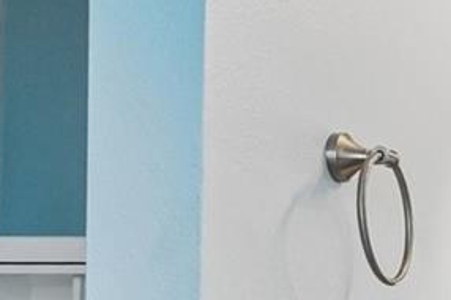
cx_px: 921
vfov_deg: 15.0
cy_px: 459
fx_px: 1051
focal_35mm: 84
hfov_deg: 17.1
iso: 320
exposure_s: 1/30
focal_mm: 10
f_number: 8
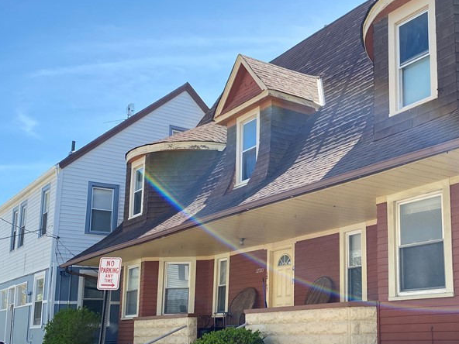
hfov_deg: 40.3
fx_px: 597
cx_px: 370
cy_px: 225
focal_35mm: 45
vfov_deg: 32.0
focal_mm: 4.25
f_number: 1.8
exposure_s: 1/1206
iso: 32
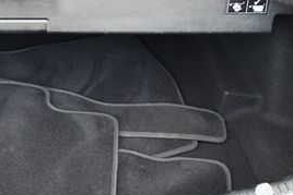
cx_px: -1
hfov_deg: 22.7
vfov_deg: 15.9
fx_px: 700
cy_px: 59
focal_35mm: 86
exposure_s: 1/250
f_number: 3.5
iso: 800
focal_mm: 18
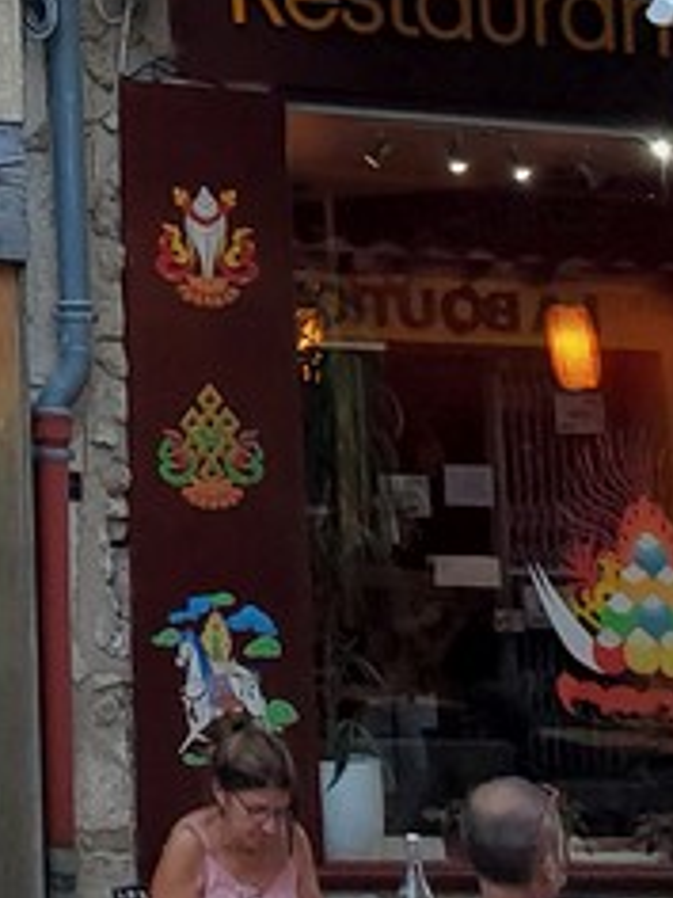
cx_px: -715
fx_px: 2851
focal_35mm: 110
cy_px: -449
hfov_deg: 11.9
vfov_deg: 16.3
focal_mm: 4.3
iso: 50
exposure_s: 1/151
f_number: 2.4
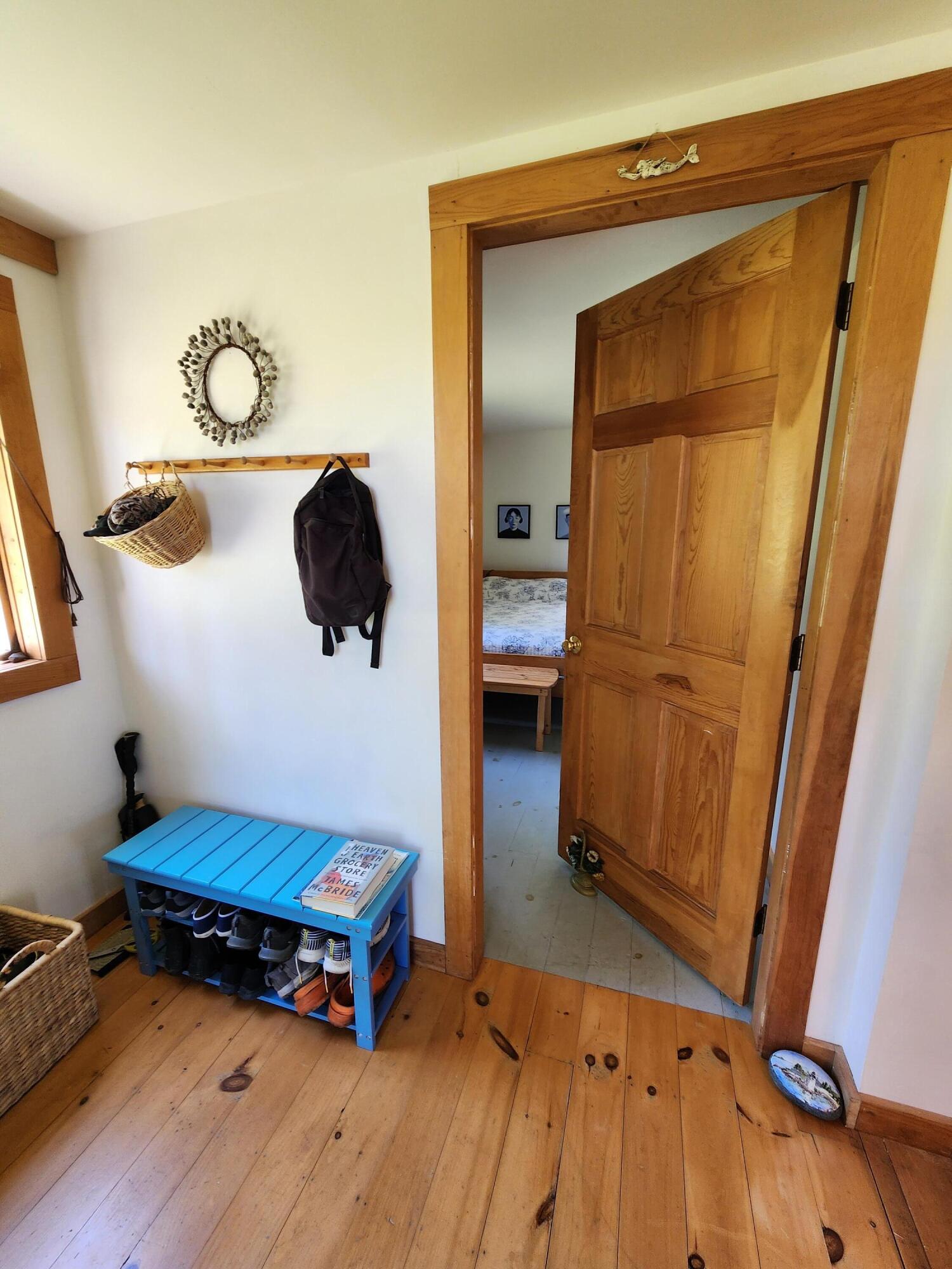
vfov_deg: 106.2
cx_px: 476
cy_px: 634
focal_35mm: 13
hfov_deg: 89.9
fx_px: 477
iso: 125
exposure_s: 1/60
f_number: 2.2
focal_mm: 2.2
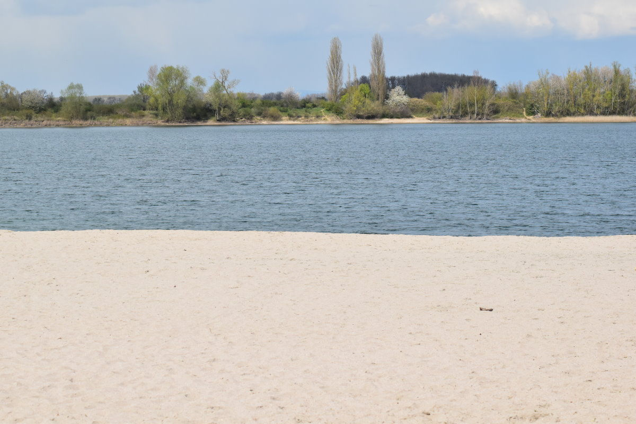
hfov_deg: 19.5
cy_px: 212
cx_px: 318
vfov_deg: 13.0
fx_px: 1855
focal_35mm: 105
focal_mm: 70
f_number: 14
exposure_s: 1/1600
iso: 1000
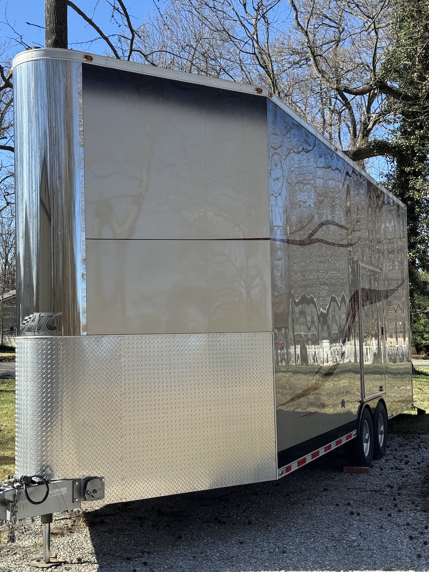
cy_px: 286
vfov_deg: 39.7
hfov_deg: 30.3
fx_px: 793
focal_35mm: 48
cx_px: 214
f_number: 1.78
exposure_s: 1/1818
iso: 64
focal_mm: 6.76
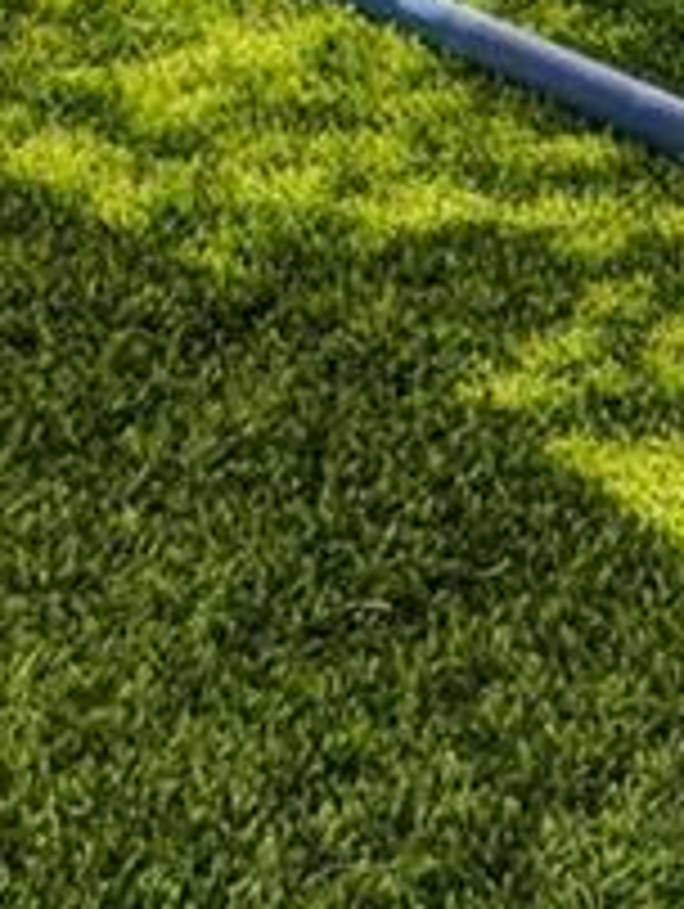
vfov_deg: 6.3
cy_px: -2068
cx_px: -1260
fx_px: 7414
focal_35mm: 282
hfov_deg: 5.0
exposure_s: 1/3200
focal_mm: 29
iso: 800
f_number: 11
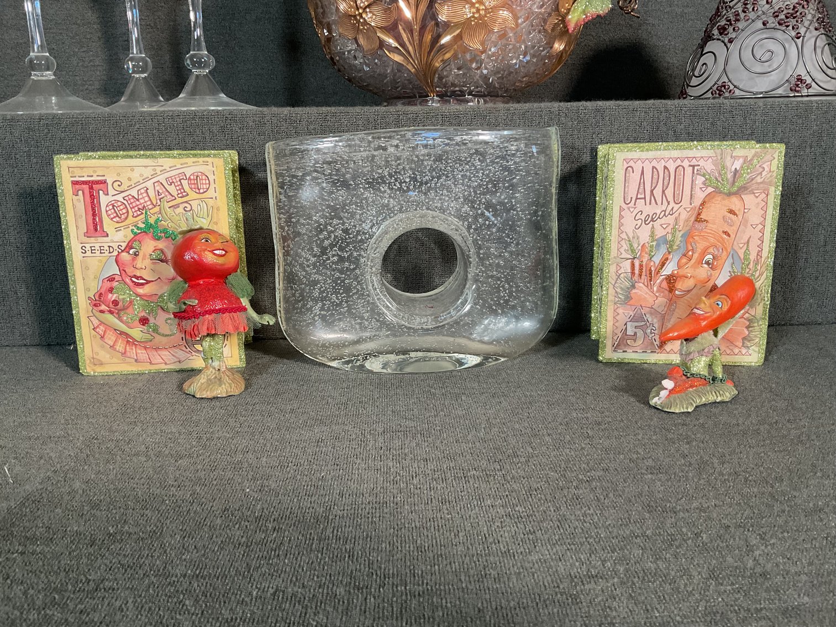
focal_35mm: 29
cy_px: 314
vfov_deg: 48.2
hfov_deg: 61.7
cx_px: 418
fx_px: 700
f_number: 1.8
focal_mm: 3
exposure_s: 1/60
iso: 125
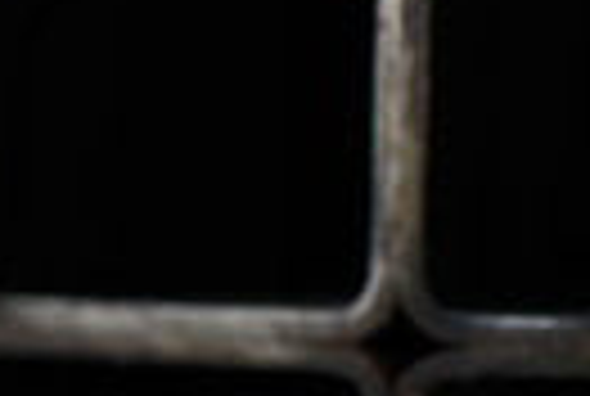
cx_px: -459
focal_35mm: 208
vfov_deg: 6.4
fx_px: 3417
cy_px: 925
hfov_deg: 9.4
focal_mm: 35
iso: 160
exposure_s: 1/200
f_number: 3.5
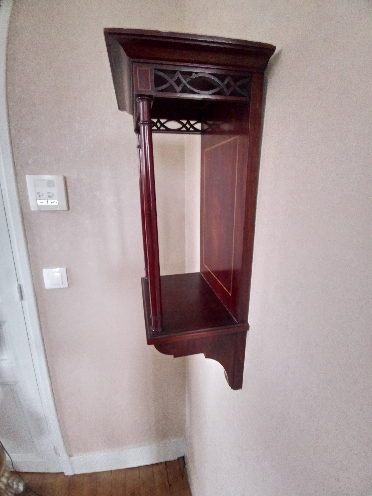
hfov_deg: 61.1
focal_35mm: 22
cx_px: 186
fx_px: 315
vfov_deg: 76.4
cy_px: 248
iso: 1647
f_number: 2.2
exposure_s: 1/20
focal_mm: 2.24
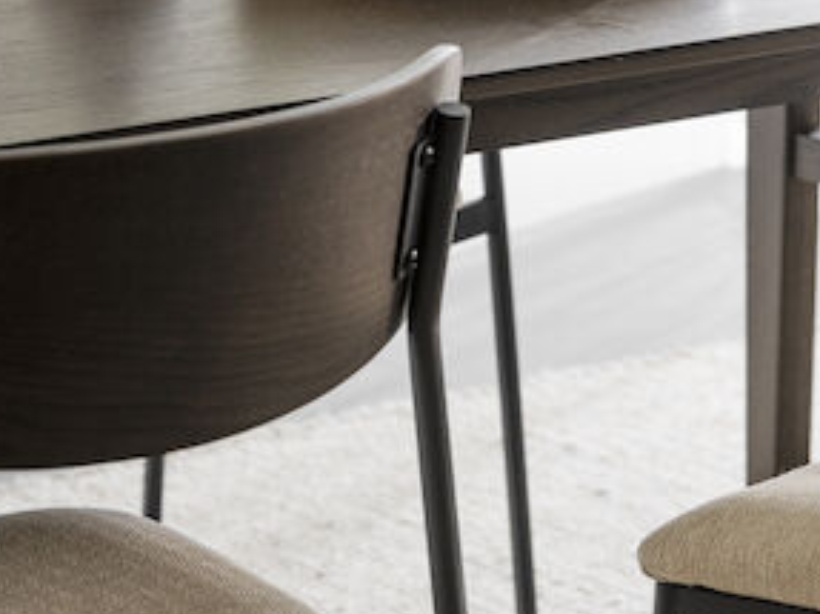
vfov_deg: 7.1
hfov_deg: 9.4
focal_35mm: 208
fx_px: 4925
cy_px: 143
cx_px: 890
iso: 160
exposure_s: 1/10
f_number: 4
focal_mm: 62
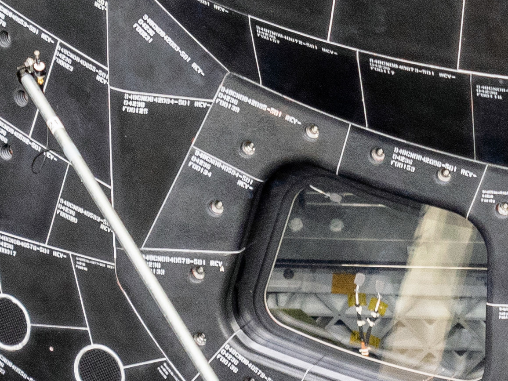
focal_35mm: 319
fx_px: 4681
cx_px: 601
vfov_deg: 4.7
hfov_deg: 6.2
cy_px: 195
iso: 800
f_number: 3.2
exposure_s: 1/60
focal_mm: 40
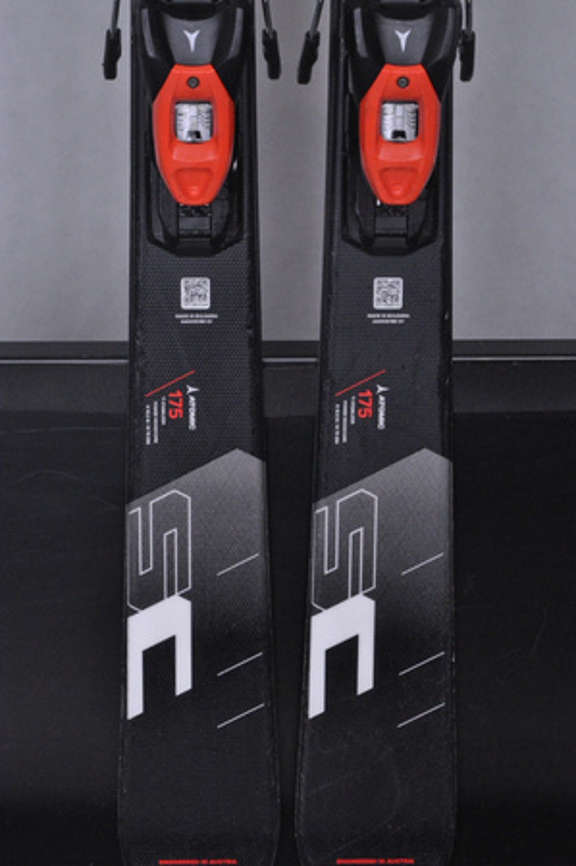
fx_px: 2706
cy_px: 433
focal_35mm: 112
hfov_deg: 12.2
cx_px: 288
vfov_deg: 18.2
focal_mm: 75
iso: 3200
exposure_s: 1/125
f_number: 9.5
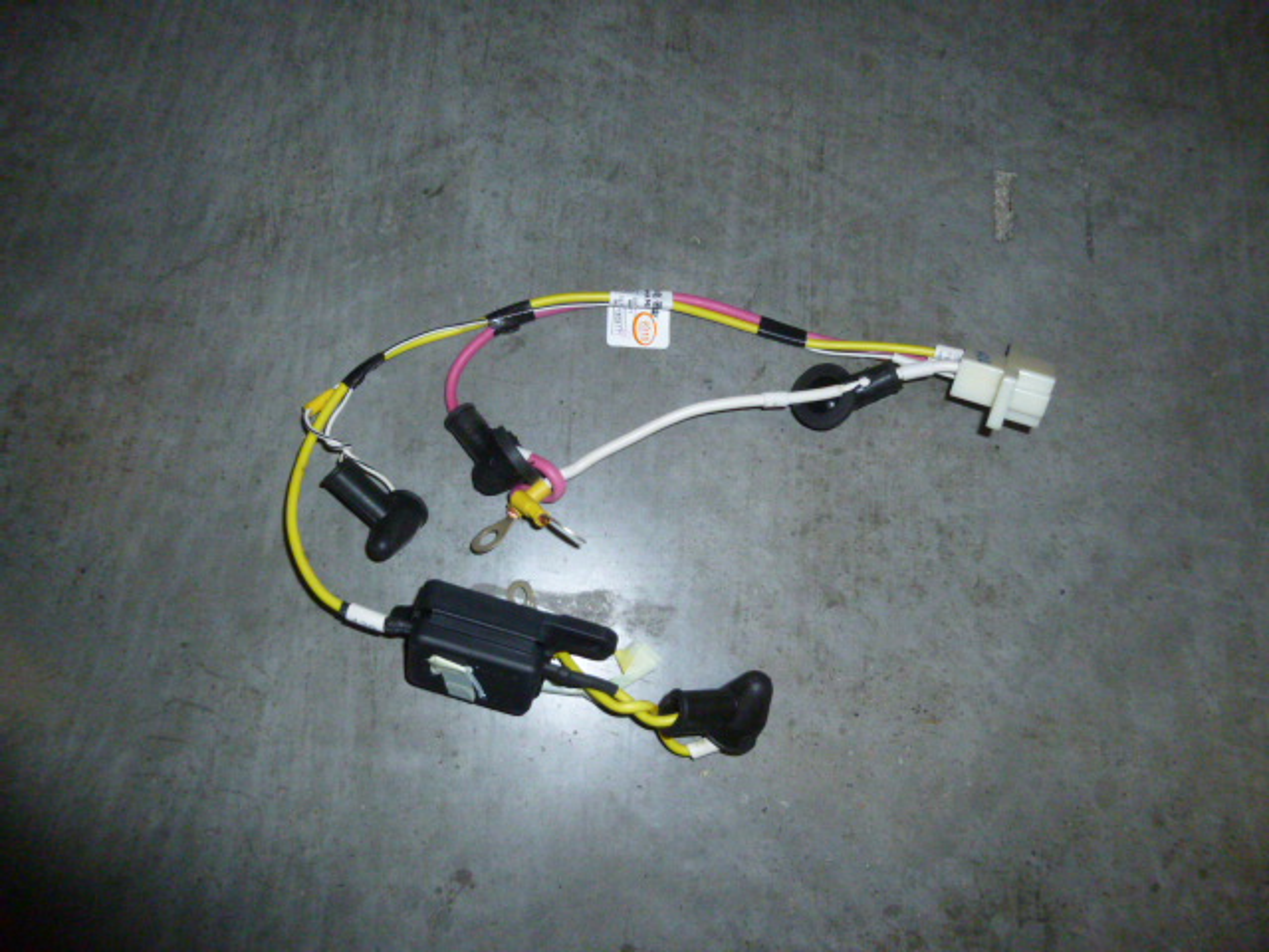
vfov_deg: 54.9
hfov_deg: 69.4
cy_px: 476
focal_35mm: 25
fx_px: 916
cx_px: 634
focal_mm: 4.5
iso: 400
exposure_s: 1/250
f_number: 3.1
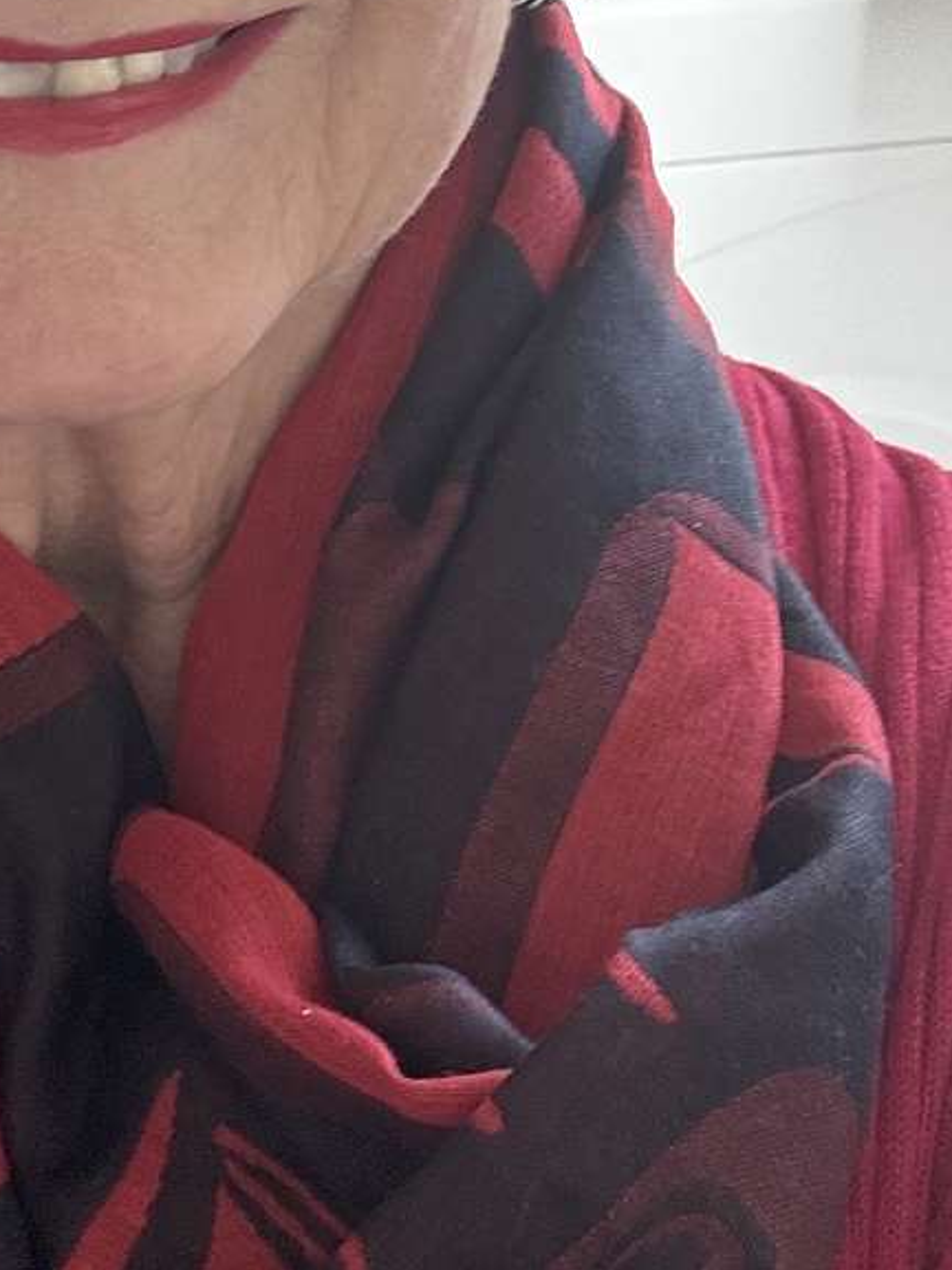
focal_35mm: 75
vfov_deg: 24.7
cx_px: -9
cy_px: -33
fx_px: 2750
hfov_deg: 19.1
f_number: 1.9
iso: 160
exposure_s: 1/60
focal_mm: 2.69
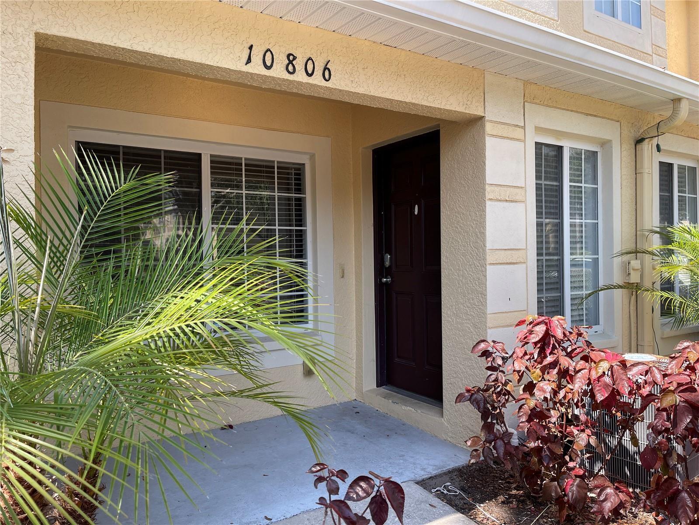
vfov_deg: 53.1
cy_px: 262
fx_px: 525
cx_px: 350
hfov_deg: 67.3
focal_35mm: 26
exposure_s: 1/584
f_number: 1.6
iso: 50
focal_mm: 5.1
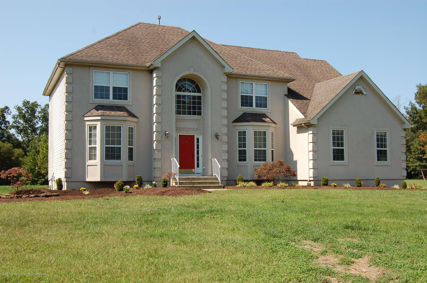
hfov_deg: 49.6
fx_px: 462
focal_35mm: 39
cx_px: 214
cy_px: 142
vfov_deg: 34.1
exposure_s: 1/250
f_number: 9
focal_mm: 26
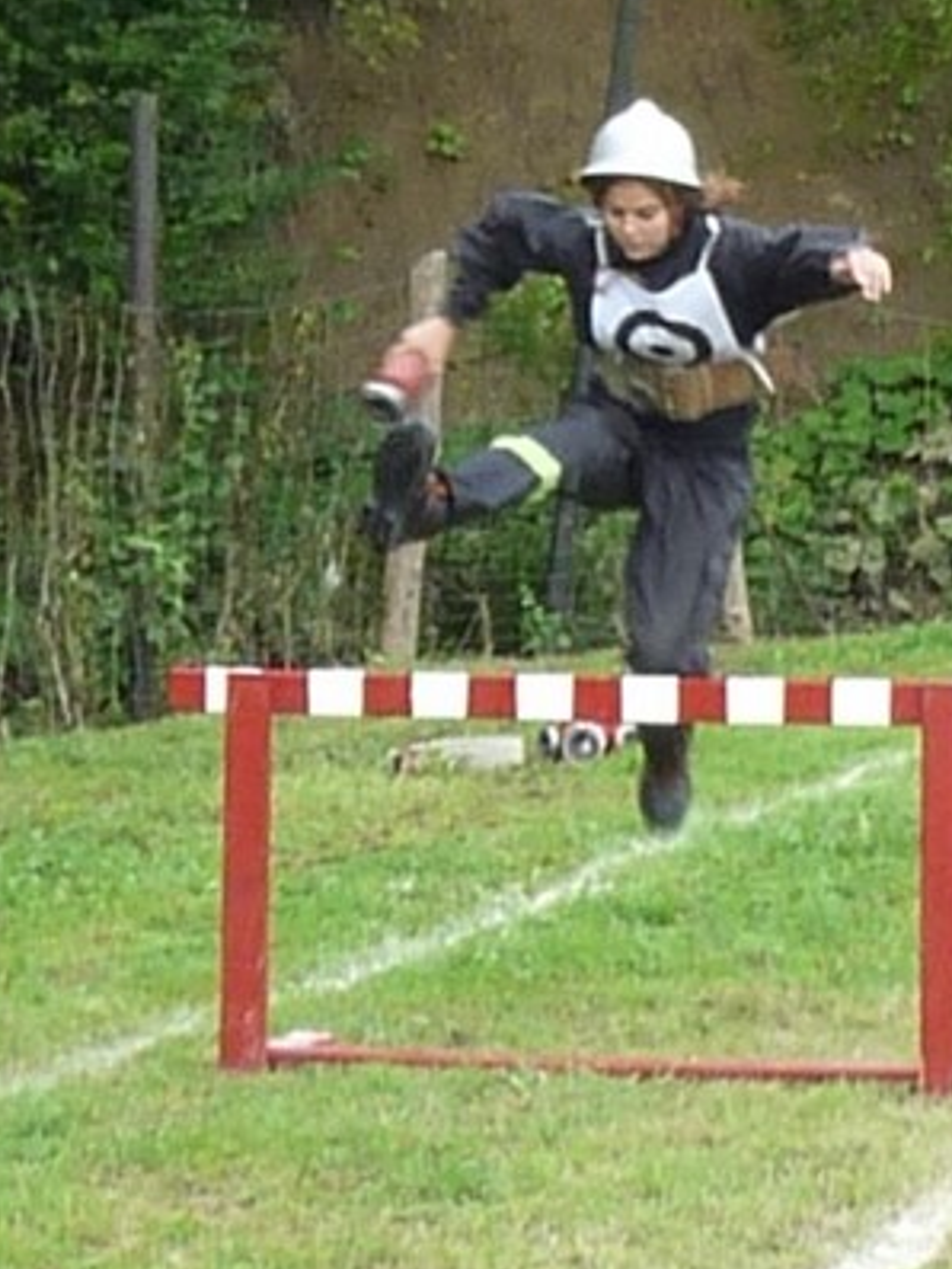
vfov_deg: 35.5
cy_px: 595
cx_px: 565
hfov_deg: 27.0
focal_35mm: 54
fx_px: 1979
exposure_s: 1/100
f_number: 4
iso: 100
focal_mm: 4.8
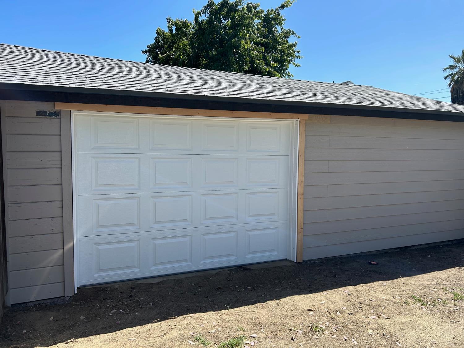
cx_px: 232
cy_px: 174
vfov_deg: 53.1
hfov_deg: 67.3
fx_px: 349
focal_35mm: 26
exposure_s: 1/2695
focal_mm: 5.7
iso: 50
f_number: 1.5
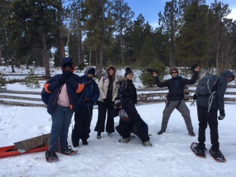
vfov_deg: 39.7
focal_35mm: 36
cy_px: 98
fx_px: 246
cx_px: 123
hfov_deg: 51.3
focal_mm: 4.15
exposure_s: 1/769
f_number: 2.2
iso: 25
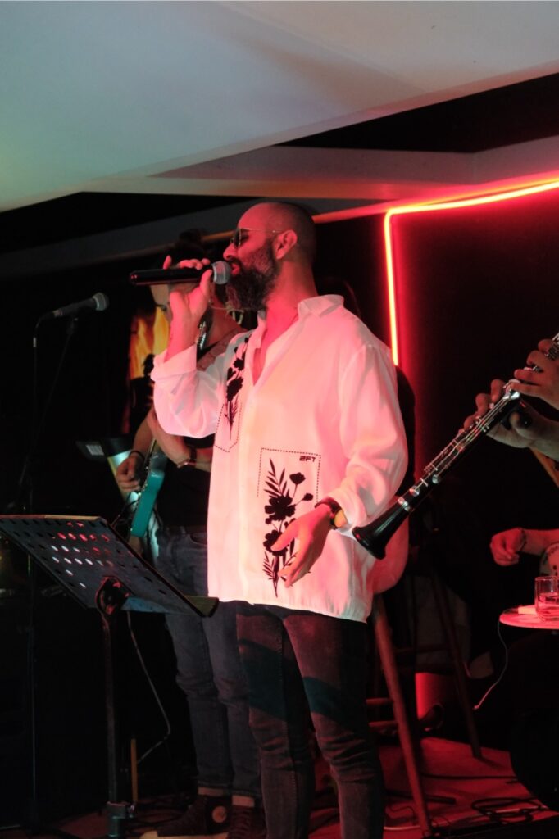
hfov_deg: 16.4
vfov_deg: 24.5
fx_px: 1934
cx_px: 280
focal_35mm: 83
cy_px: 420
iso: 6400
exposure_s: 1/140
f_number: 4
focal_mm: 55
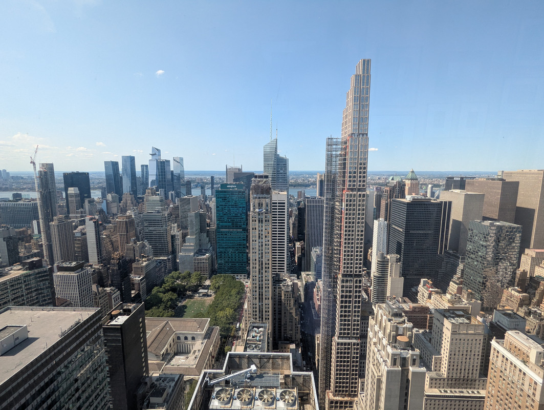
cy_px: 205
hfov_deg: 94.4
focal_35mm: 16
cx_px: 272
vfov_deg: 78.2
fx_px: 252
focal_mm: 2.35
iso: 48
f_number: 2.2
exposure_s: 1/550
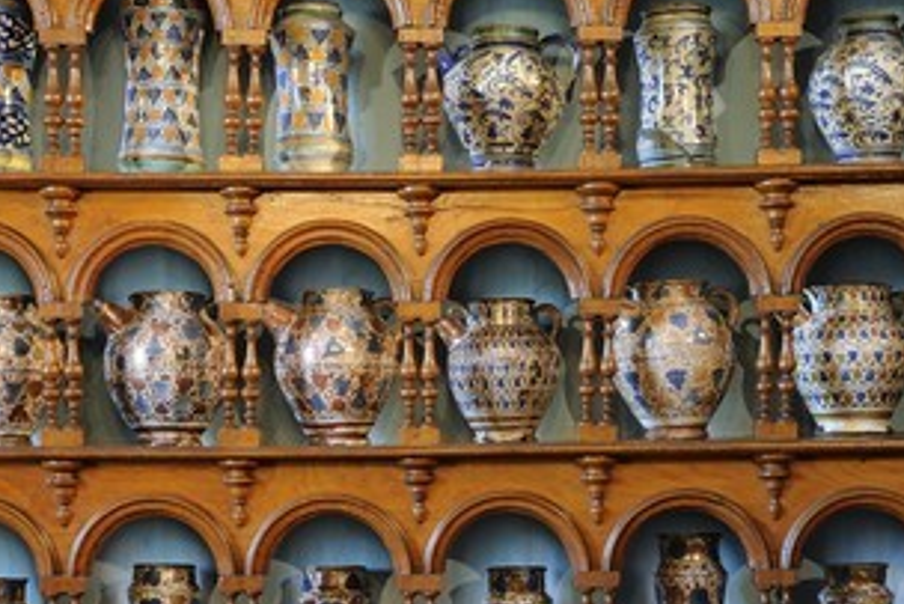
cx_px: 348
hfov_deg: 34.3
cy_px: 321
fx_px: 1457
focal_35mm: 58
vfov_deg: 23.4
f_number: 8
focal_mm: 42
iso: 400
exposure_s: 1/2
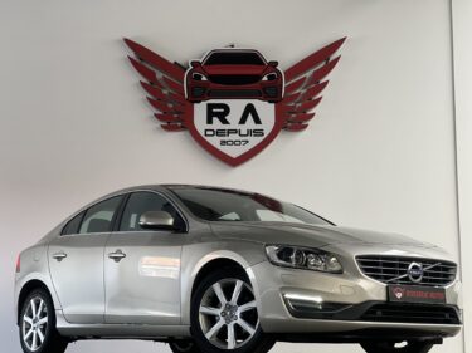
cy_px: 176
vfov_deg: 19.1
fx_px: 1050
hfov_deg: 25.3
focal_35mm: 77
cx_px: 236
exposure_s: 1/33
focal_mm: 9
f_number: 2.8
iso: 160
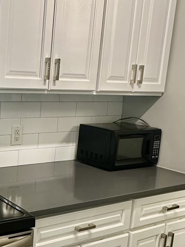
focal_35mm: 49
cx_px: -29
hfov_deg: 26.8
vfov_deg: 38.9
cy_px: 134
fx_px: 349
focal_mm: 2.22
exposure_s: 1/60
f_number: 2.2
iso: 160
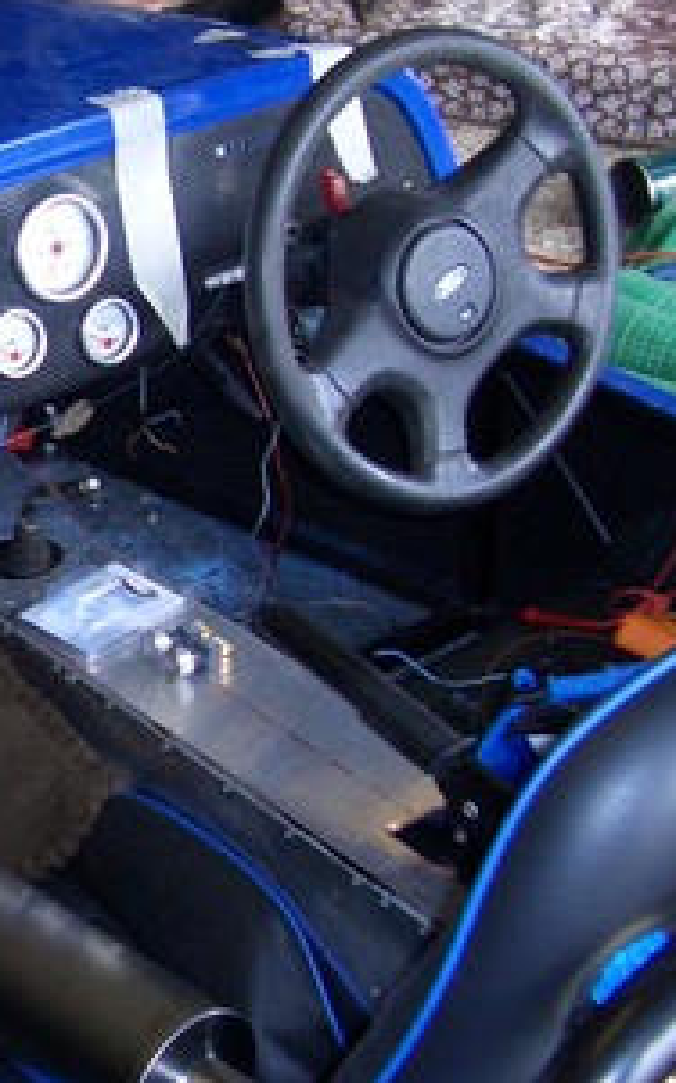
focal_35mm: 79
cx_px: -209
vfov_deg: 26.1
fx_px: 2330
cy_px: 568
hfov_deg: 15.7
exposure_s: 1/60
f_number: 2.6
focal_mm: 5.8
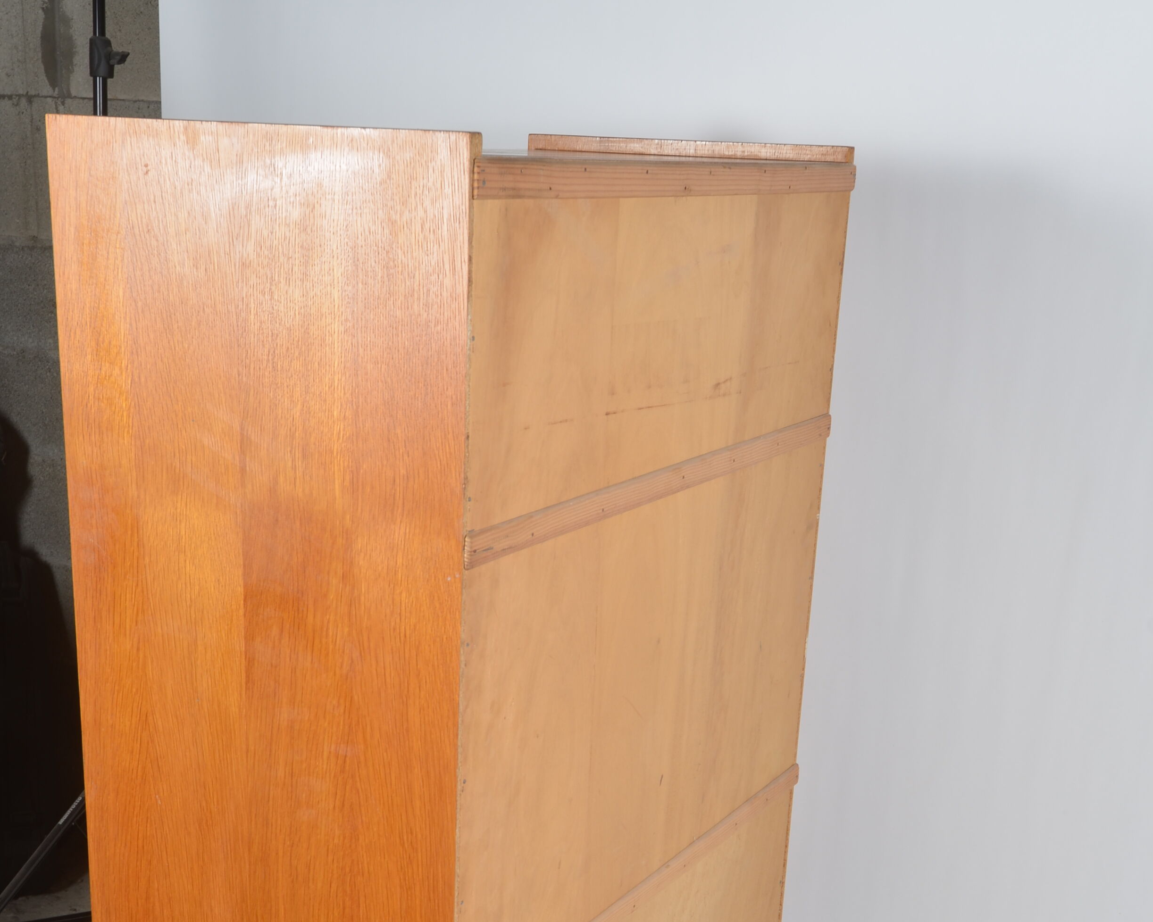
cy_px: 735
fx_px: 1740
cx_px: 577
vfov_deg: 29.0
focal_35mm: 51
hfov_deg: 36.7
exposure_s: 1/125
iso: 100
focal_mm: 24
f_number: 11
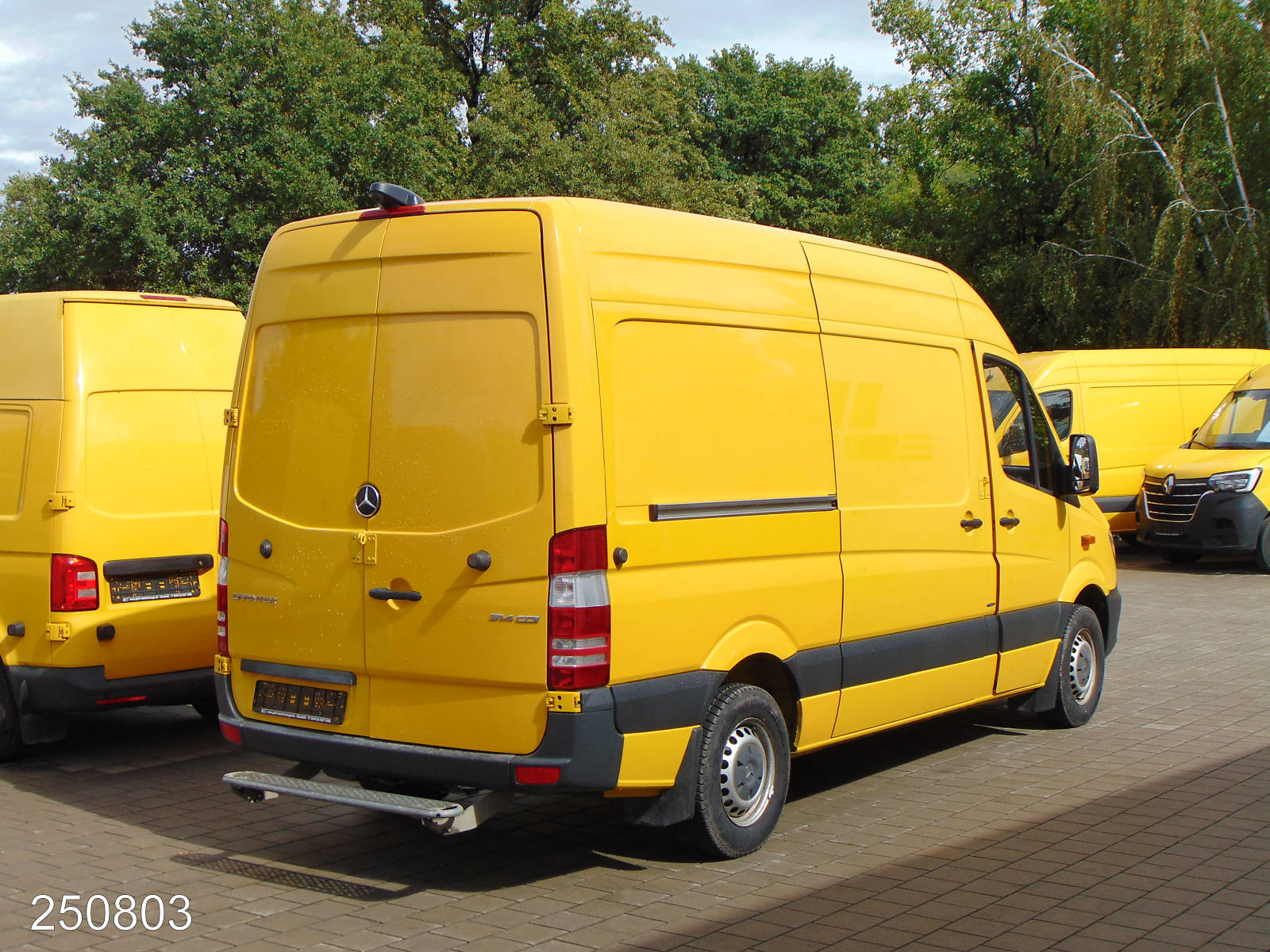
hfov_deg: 38.2
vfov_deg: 29.1
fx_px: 1834
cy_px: 476
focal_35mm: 50
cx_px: 635
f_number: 3.5
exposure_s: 1/250
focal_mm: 9
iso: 80
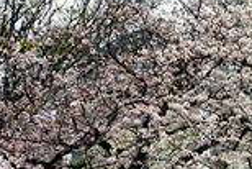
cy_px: 116
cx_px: 285
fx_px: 893
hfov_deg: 15.6
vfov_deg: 10.8
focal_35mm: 128
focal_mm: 32.8
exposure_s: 1/200
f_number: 9
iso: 100
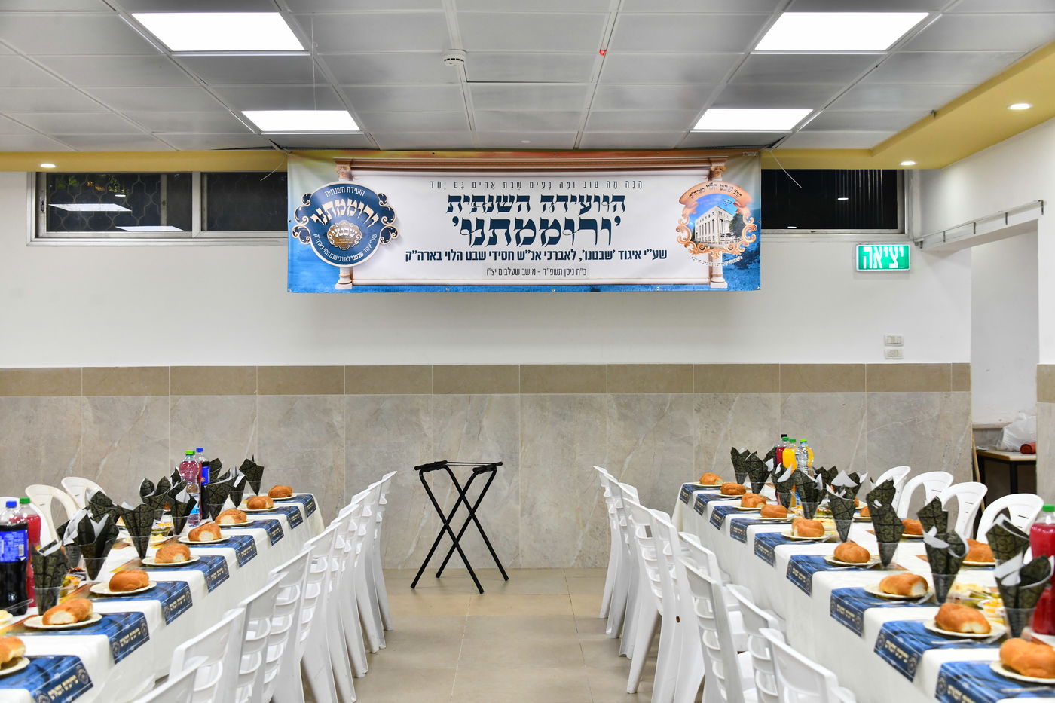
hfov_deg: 46.4
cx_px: 528
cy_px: 352
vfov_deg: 31.9
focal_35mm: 42
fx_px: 1231
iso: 1000
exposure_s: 1/125
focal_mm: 42
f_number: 5.6
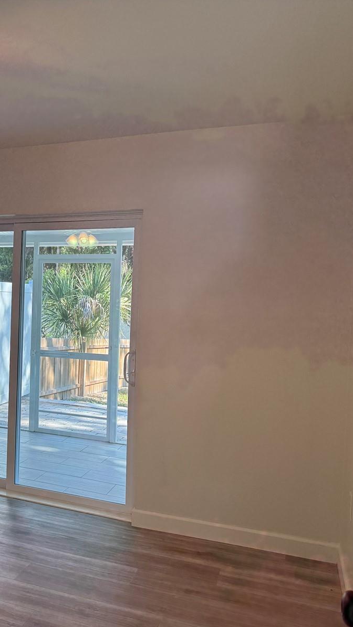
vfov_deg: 56.6
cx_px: -1
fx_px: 583
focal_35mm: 35
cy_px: 313
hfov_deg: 31.2
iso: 200
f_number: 1.78
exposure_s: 1/240
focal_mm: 6.76
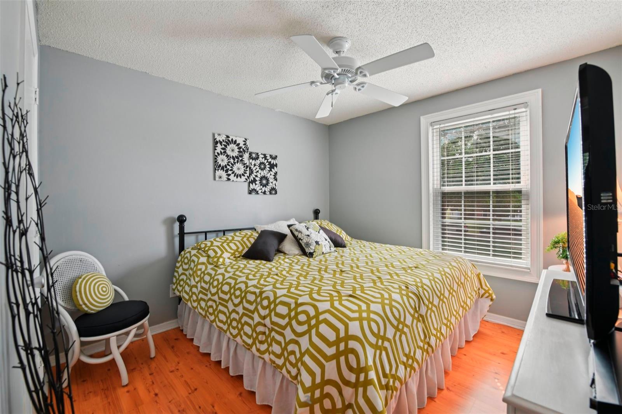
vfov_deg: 77.3
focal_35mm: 15
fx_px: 259
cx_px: 311
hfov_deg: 100.4
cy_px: 207
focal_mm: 15
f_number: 8
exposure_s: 1/40
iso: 400
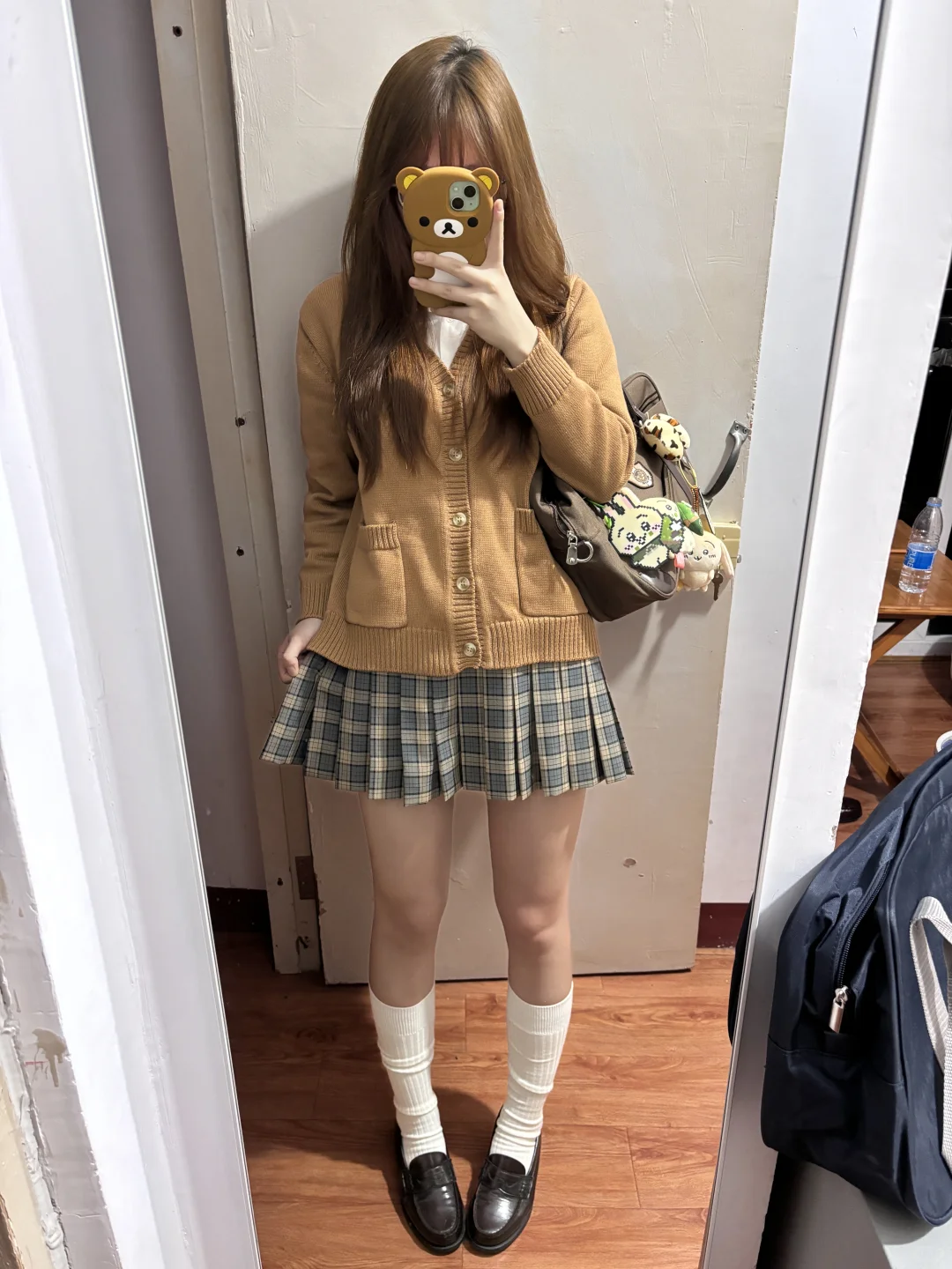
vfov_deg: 67.3
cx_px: 476
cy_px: 634
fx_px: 953
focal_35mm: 26
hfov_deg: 53.1
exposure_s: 1/50
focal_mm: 5.96
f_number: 1.6
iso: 500
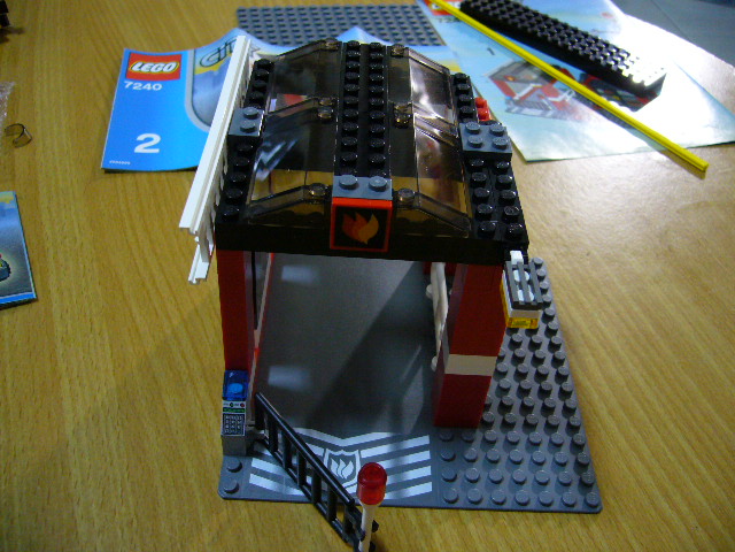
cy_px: 276
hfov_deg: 52.6
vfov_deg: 40.7
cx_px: 368
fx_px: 743
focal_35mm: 35
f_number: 2.8
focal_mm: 5.8
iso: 200
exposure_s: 1/8
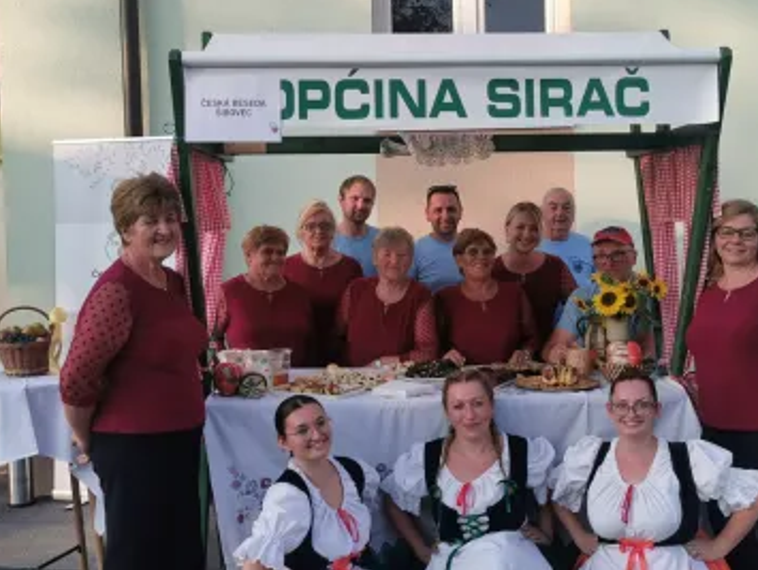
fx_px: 986
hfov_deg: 42.0
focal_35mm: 45
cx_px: 408
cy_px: 252
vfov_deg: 32.2
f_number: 1.6
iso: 50
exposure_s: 1/935
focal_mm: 5.56
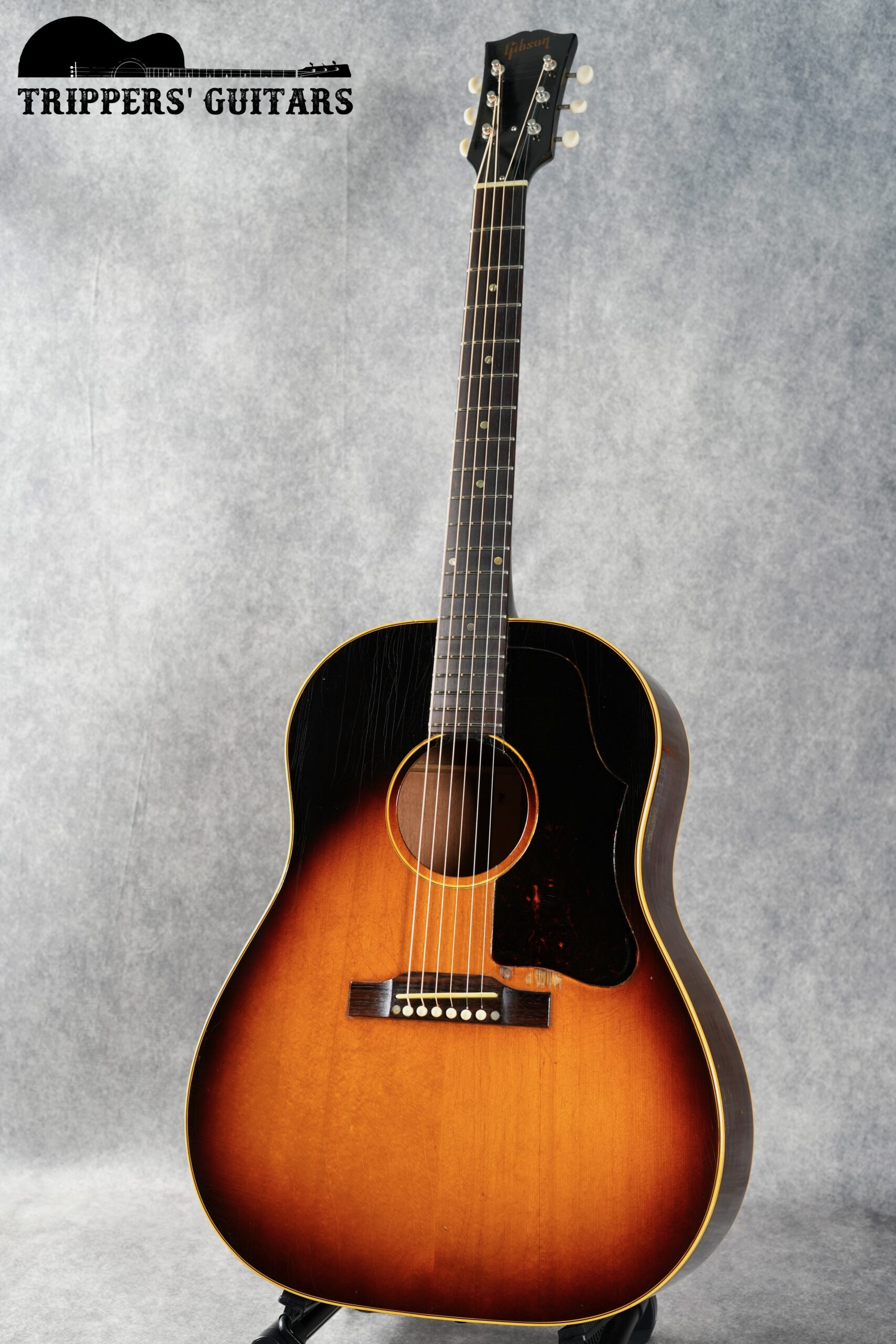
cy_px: 672
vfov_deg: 39.6
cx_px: 448
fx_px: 1866
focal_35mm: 50
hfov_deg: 27.0
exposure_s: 1/1.6
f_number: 6.3
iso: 320
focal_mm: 50
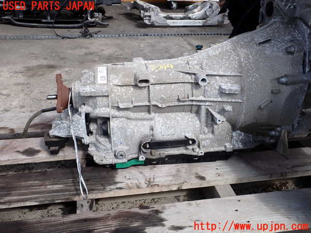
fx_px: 323
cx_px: 156
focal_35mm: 36
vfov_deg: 39.7
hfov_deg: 51.4
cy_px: 116
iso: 100
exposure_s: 1/640
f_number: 3.5
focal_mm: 6.37
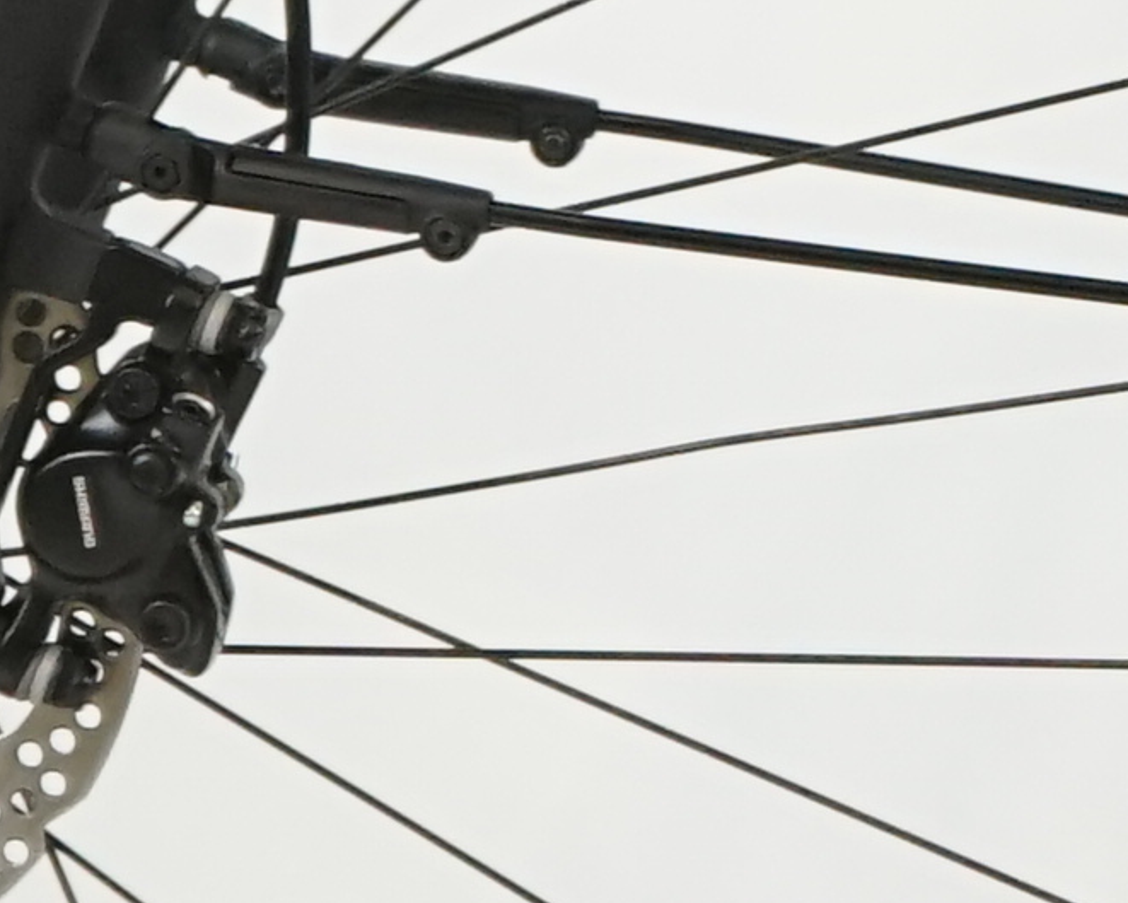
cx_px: 2778
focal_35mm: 511
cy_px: -591
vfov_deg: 3.0
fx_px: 17062
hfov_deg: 3.7
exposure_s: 1/200
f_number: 5.6
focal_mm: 60
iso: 1600
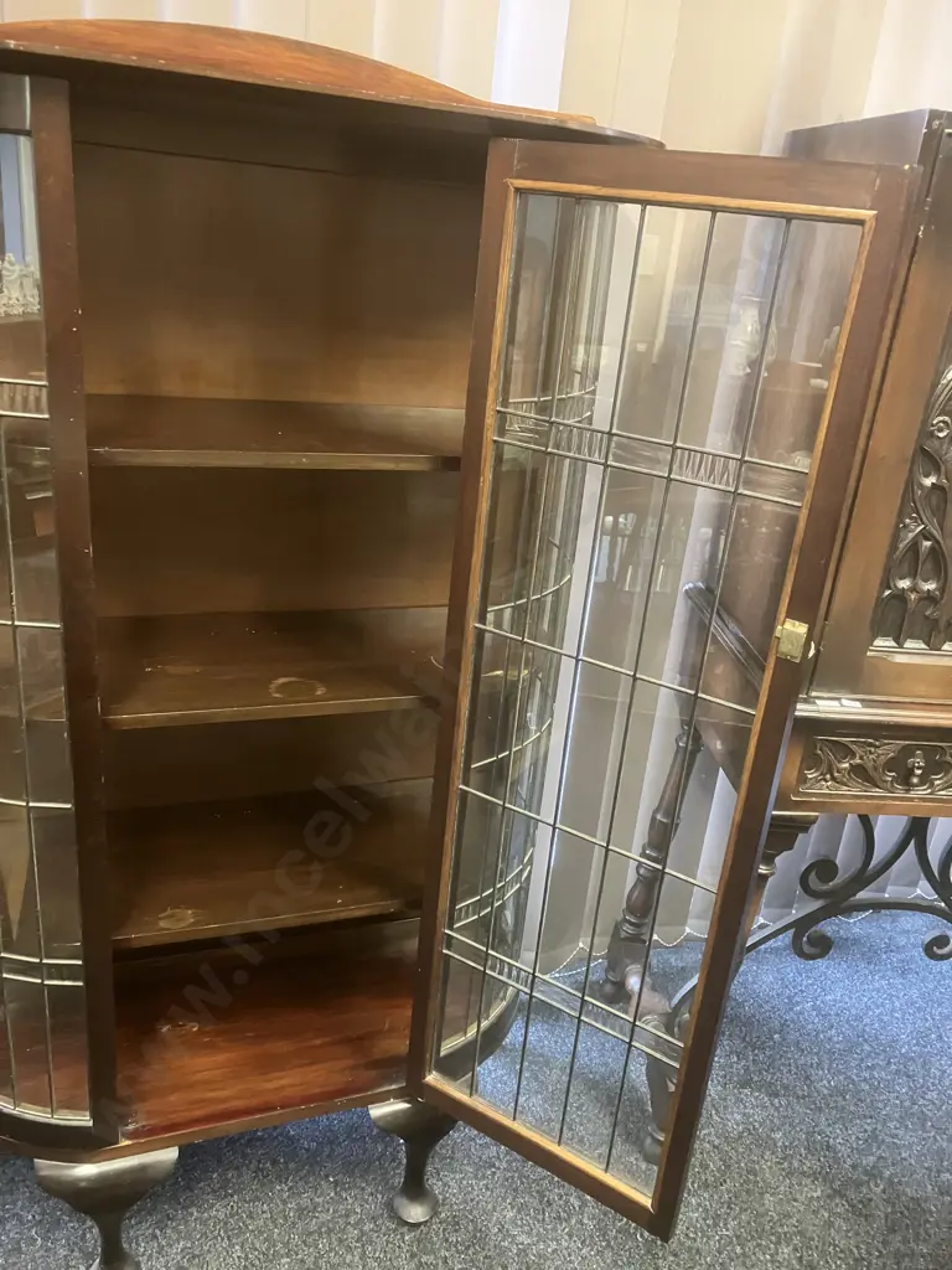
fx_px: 1027
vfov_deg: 63.4
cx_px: 476
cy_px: 635
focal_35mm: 28
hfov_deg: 49.7
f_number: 1.8
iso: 640
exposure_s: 1/30
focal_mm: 3.99
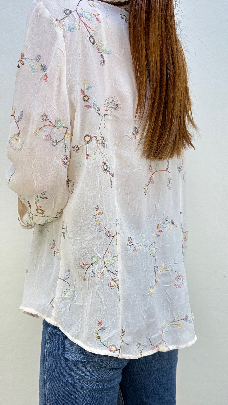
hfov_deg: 42.9
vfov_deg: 69.9
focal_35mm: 27
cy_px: 200
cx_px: 107
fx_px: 290
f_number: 1.78
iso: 80
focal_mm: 6.86
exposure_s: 1/486
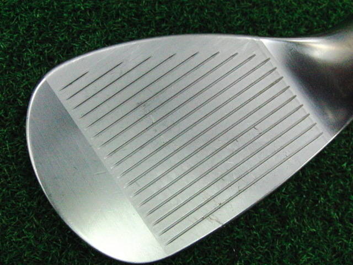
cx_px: 176
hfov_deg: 50.1
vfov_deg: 38.7
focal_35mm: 37
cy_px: 132
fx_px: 377
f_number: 3.6
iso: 3200
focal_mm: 6.42
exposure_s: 1/500
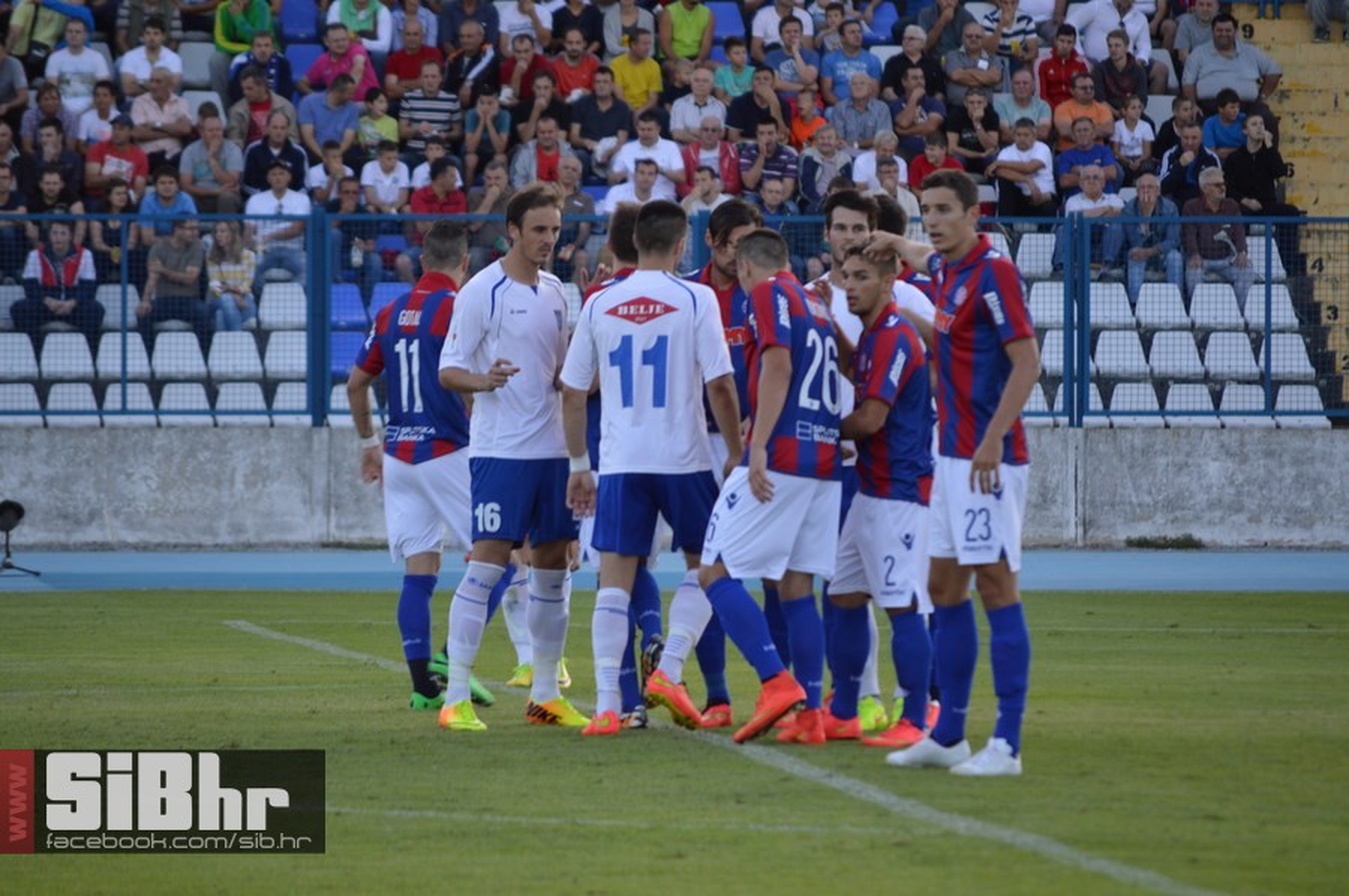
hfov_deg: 6.9
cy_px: 448
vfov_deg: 4.6
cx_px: 674
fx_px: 11229
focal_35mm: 300
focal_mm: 200
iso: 400
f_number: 5.6
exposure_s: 1/160
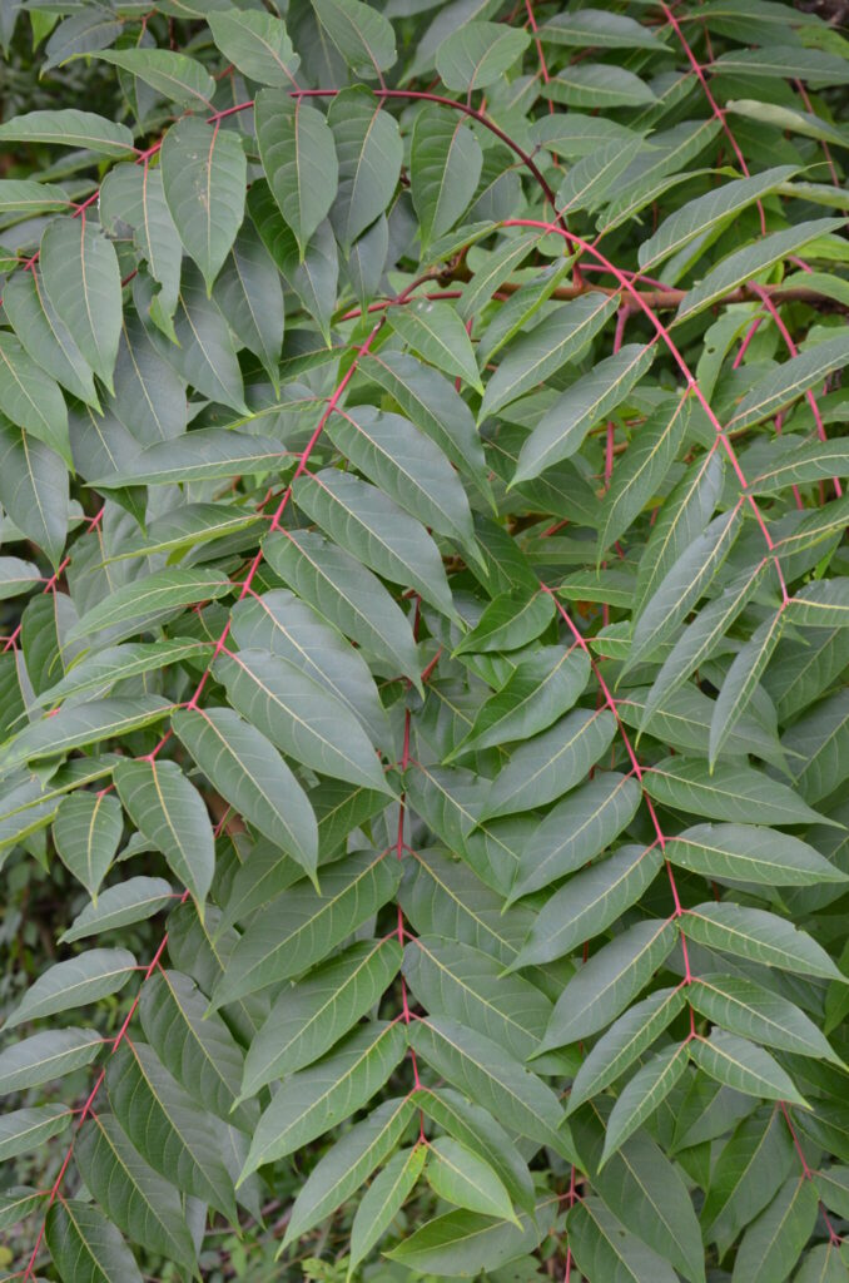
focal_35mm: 68
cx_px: 424
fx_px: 2399
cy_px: 642
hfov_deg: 20.1
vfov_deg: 29.9
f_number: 5.6
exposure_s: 1/125
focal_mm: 45
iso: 400
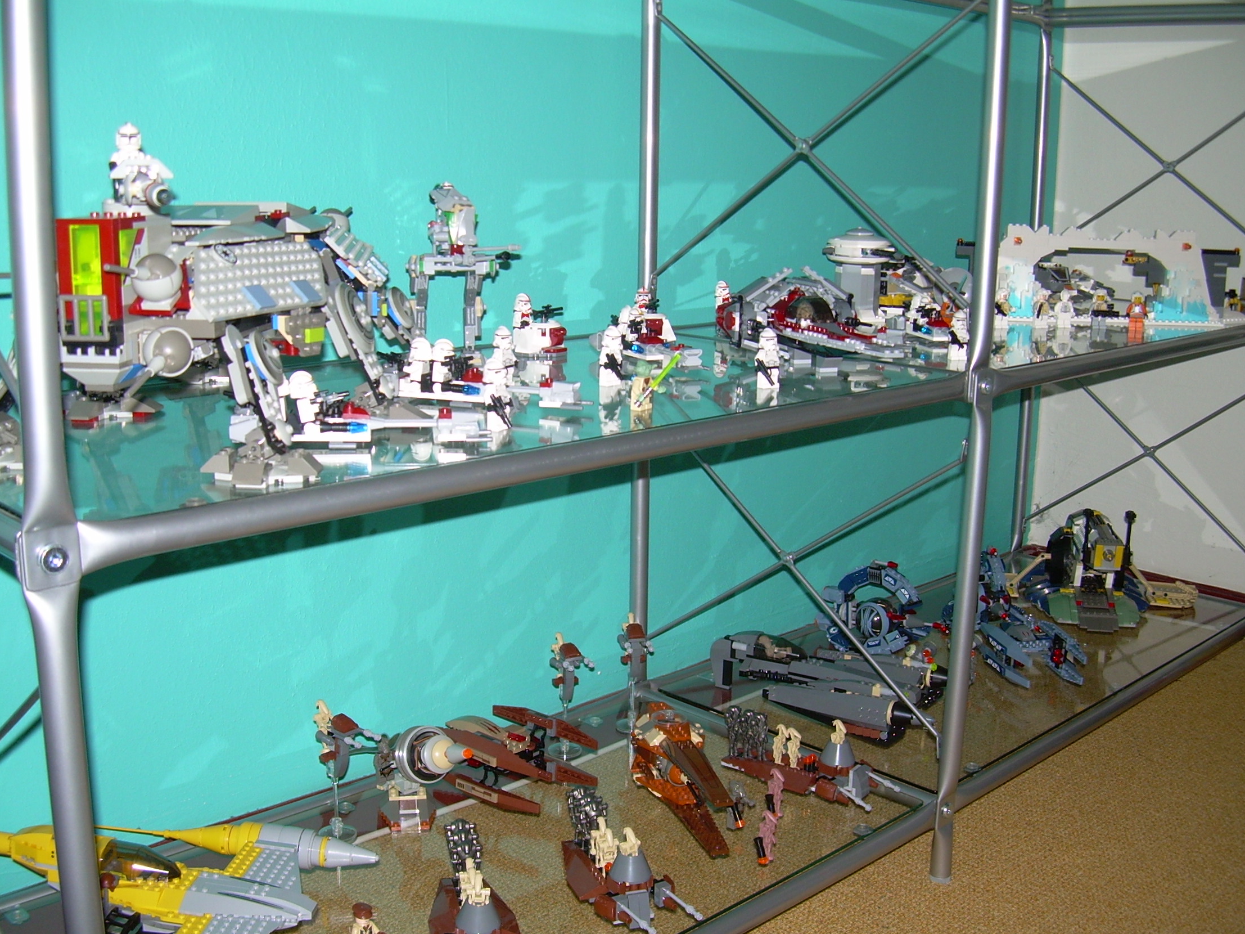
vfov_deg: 36.8
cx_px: 630
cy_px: 470
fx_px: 1403
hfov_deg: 47.9
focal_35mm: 39
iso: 50
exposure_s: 1/60
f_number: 2.8
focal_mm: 6.3
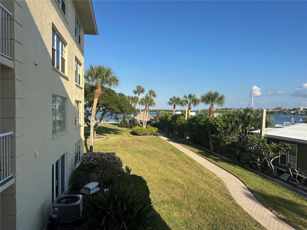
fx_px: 213
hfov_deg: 71.6
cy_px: 115
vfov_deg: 56.8
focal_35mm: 24
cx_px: 154
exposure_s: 1/4545
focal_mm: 6.86
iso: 80
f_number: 1.78
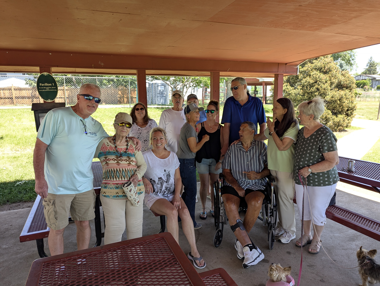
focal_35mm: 24
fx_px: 264
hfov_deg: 71.5
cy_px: 143
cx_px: 190
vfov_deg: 56.9
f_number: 1.85
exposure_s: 1/210
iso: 36
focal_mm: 6.81
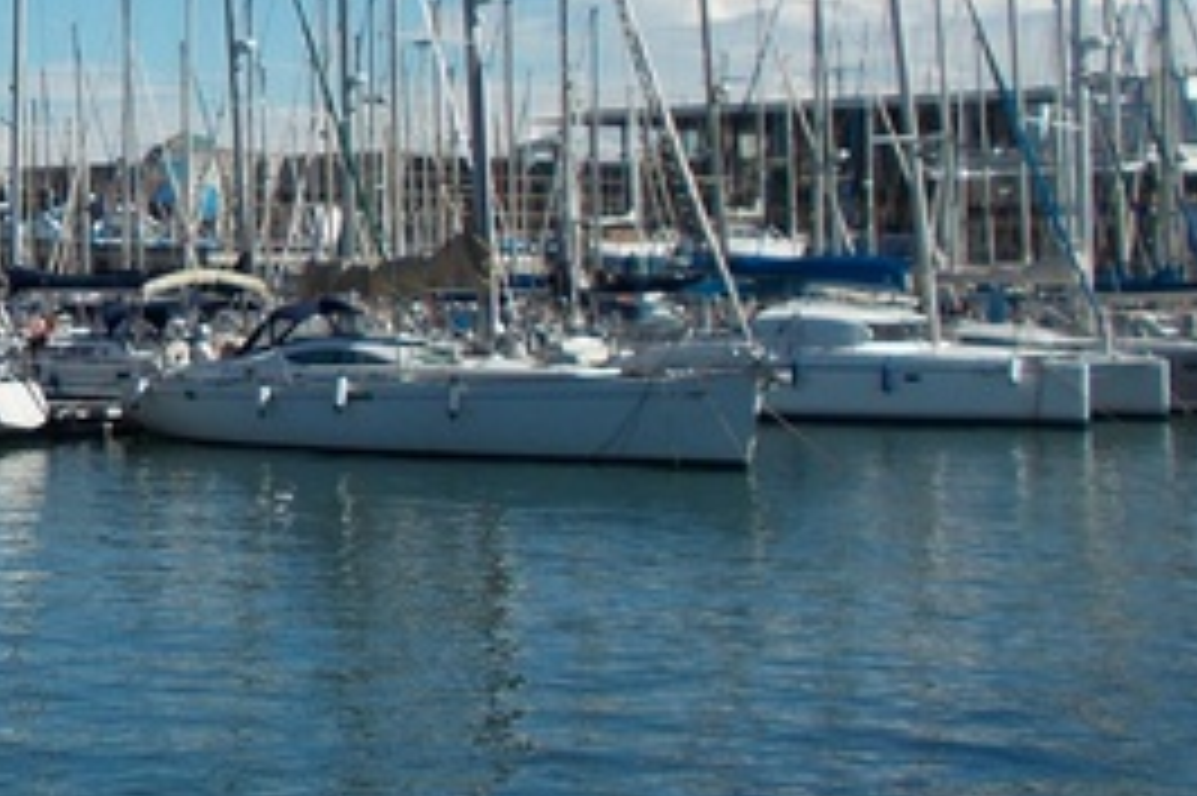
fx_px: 3090
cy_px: 81
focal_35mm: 93
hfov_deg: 19.9
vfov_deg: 14.5
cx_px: -405
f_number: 8.6
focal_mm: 5.3
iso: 80
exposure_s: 1/250
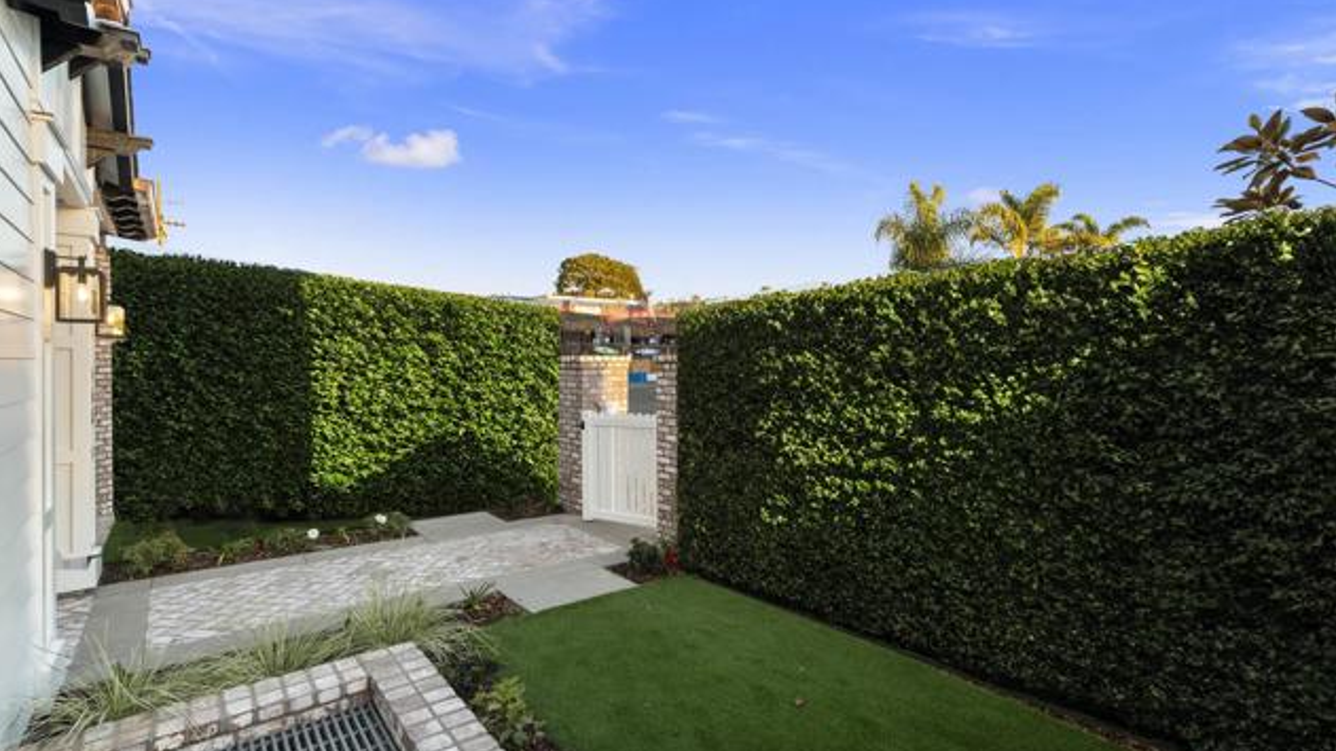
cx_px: 661
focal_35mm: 17
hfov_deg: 95.9
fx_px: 602
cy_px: 371
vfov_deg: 63.9
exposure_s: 1/40
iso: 400
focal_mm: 16
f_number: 8
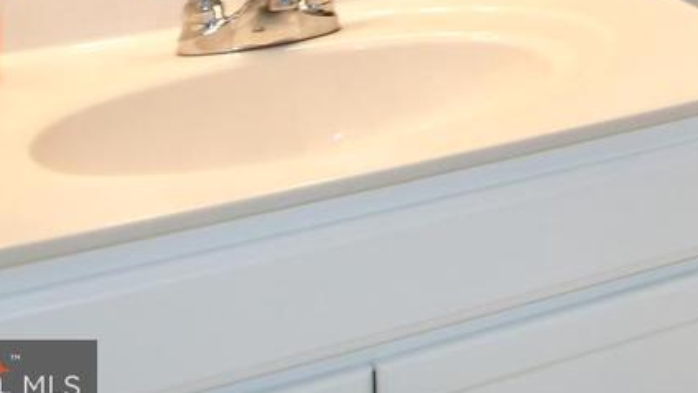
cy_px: -365
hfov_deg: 25.4
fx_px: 1185
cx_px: 1026
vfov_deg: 15.5
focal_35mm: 64
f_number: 4
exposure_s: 1/60
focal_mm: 12
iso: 220
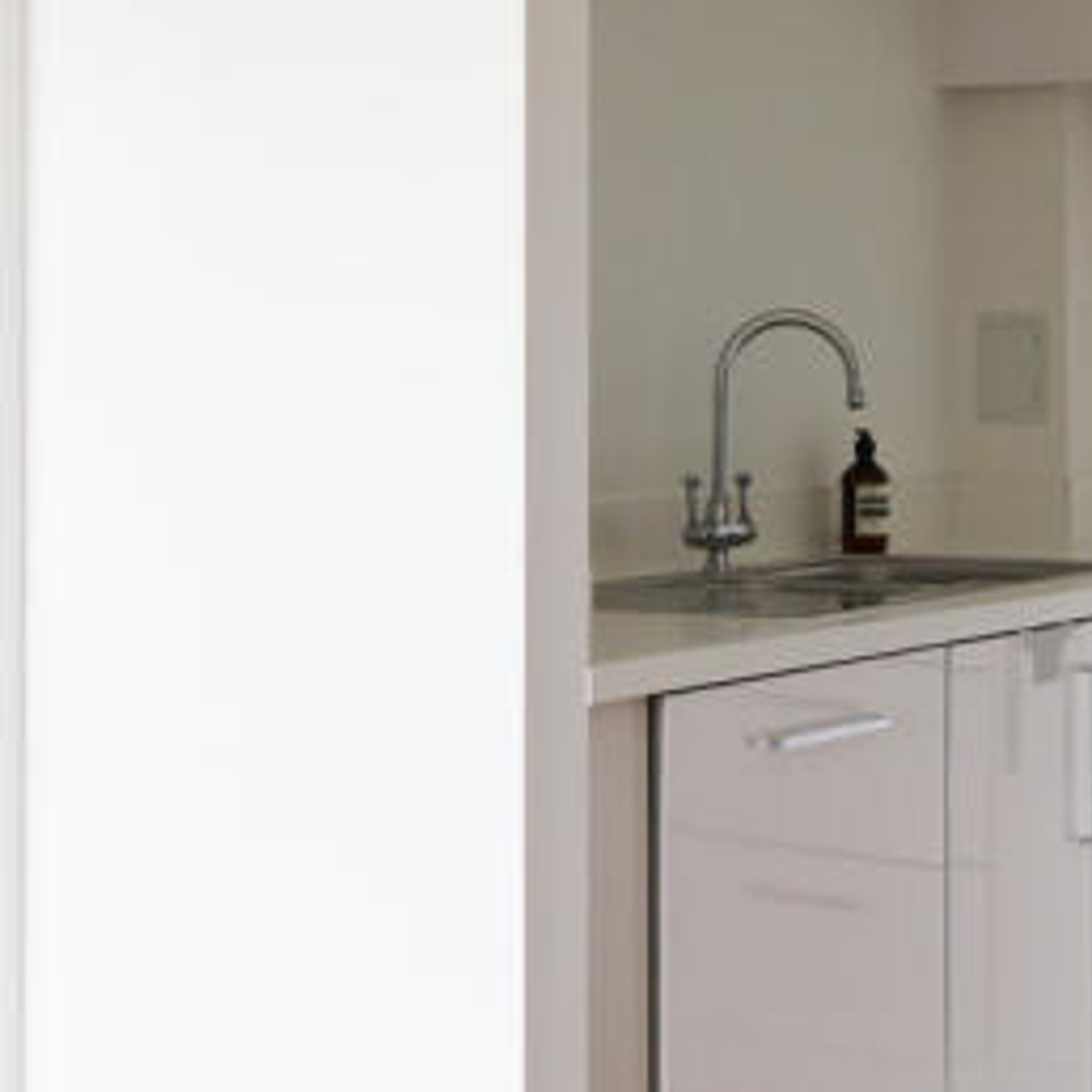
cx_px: 944
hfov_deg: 21.0
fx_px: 2891
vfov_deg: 21.4
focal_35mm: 81
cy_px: 425
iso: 800
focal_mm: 24
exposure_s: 1/60
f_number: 5
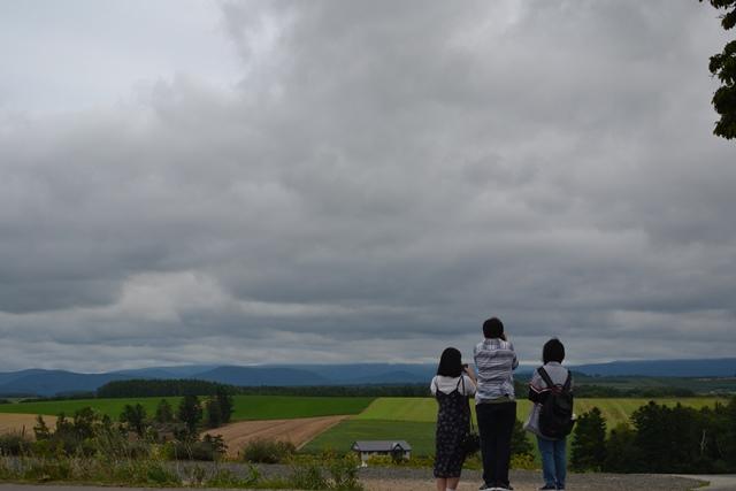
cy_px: 246
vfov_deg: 18.9
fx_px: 1472
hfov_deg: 28.1
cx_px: 368
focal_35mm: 72
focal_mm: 48
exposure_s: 1/2000
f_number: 7.1
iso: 400
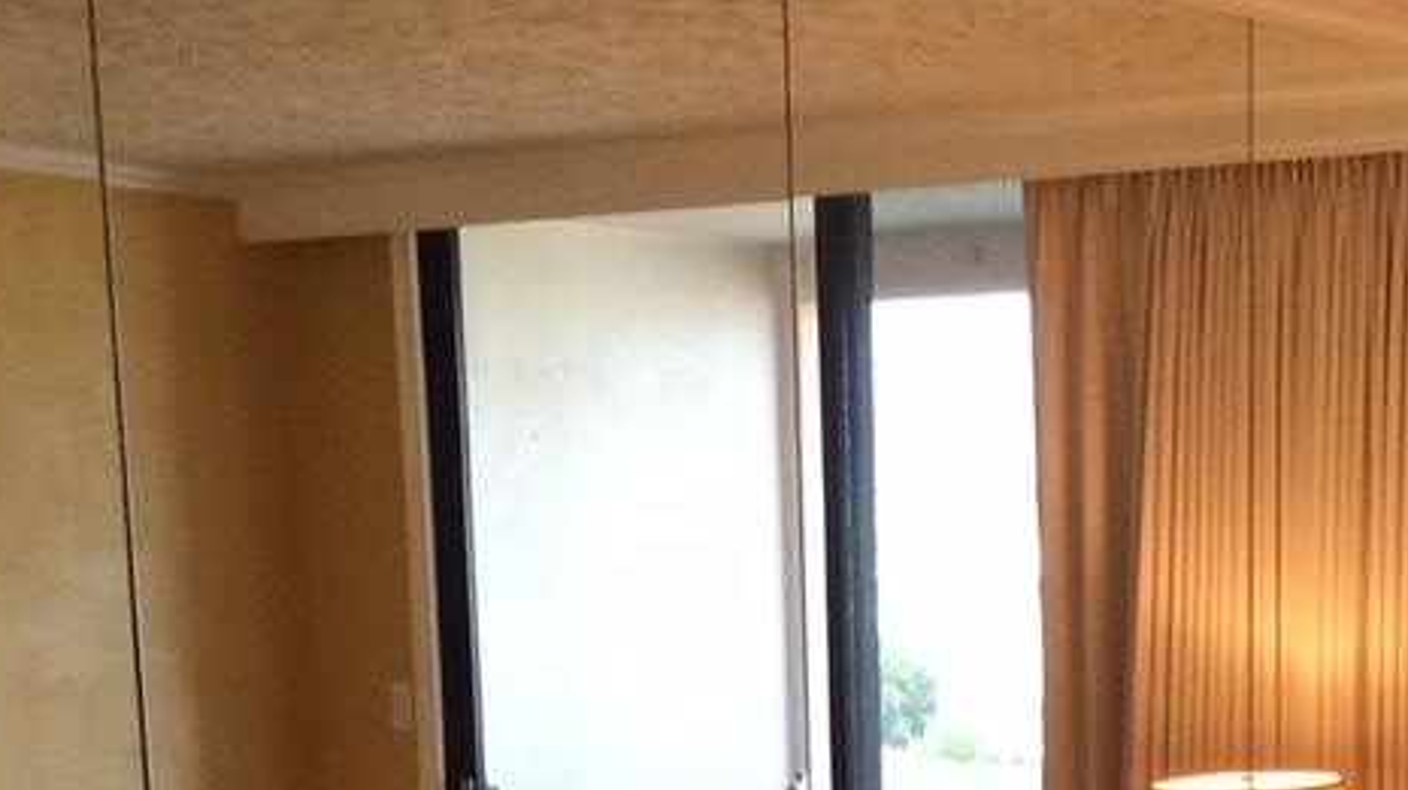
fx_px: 3246
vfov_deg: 13.0
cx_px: 1120
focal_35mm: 87
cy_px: 1229
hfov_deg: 24.1
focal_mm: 4.15
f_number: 2.2
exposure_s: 1/30
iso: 64
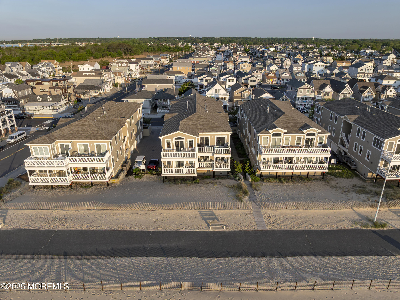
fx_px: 277
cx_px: 200
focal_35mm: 24
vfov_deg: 56.8
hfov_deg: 71.6
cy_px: 150
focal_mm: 12.29
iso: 100
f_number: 2.8
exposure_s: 1/2000
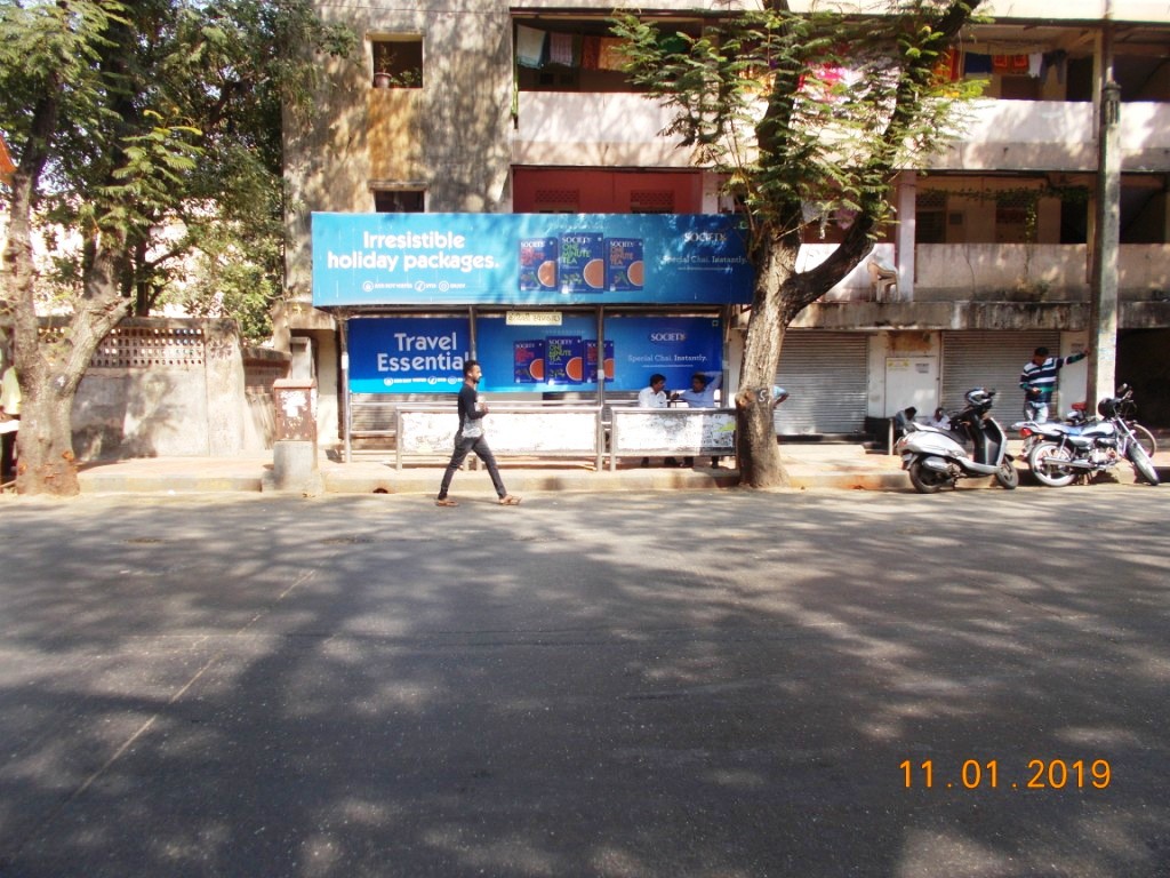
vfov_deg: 53.1
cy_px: 439
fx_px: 879
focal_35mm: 26
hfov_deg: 67.3
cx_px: 585
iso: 80
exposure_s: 1/250
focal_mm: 4.6
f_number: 3.2
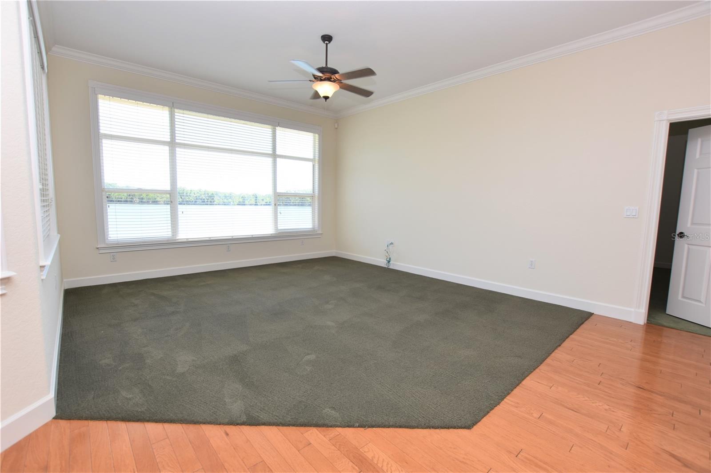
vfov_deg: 77.3
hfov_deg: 100.4
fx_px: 296
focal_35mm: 15
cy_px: 236
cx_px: 356
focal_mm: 10
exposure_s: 1/125
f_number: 5.6
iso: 200
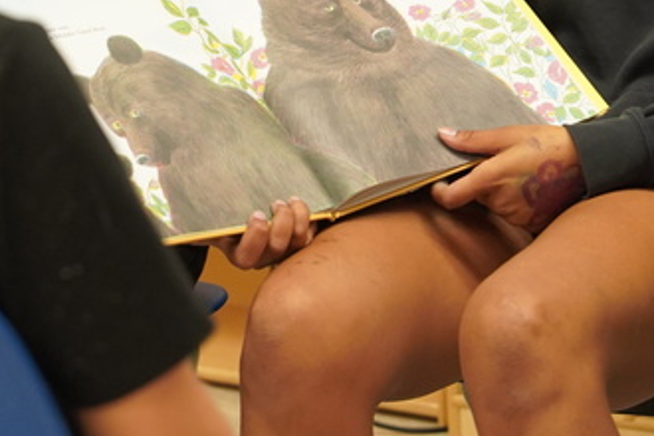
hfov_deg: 11.2
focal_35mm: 183
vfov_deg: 7.4
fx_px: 3324
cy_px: -68
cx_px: 410
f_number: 4
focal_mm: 59
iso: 3200
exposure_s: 1/160
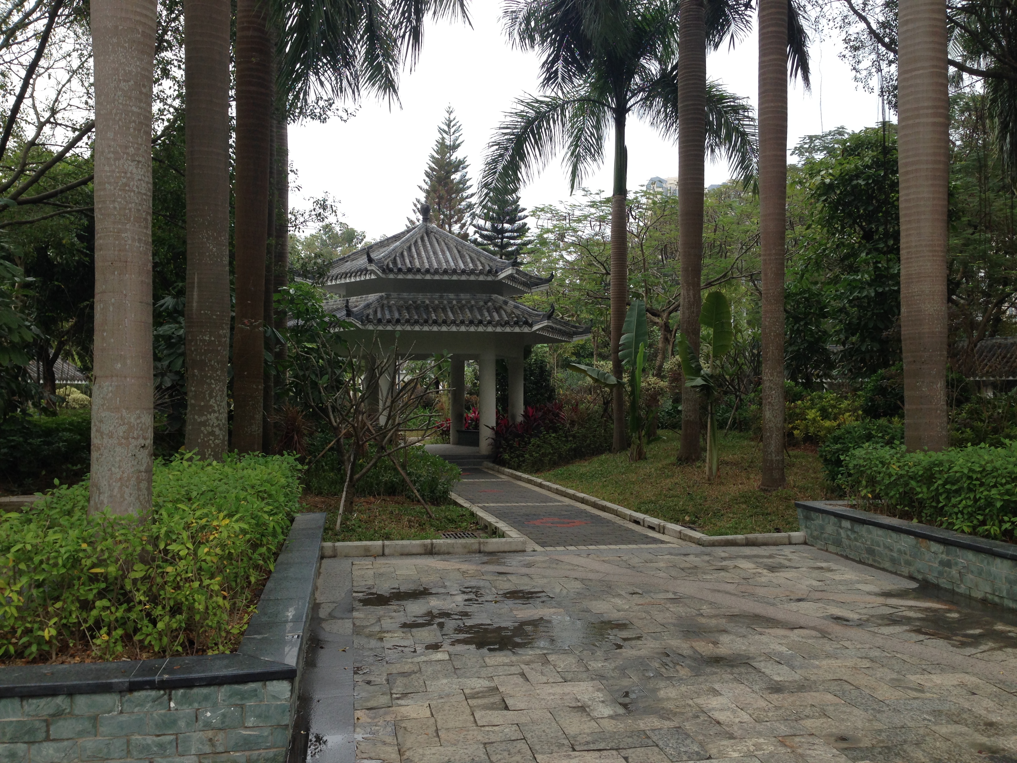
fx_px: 970
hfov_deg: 55.4
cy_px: 382
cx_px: 508
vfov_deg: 42.9
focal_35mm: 33
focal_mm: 4.12
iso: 50
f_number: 2.4
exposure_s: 1/219
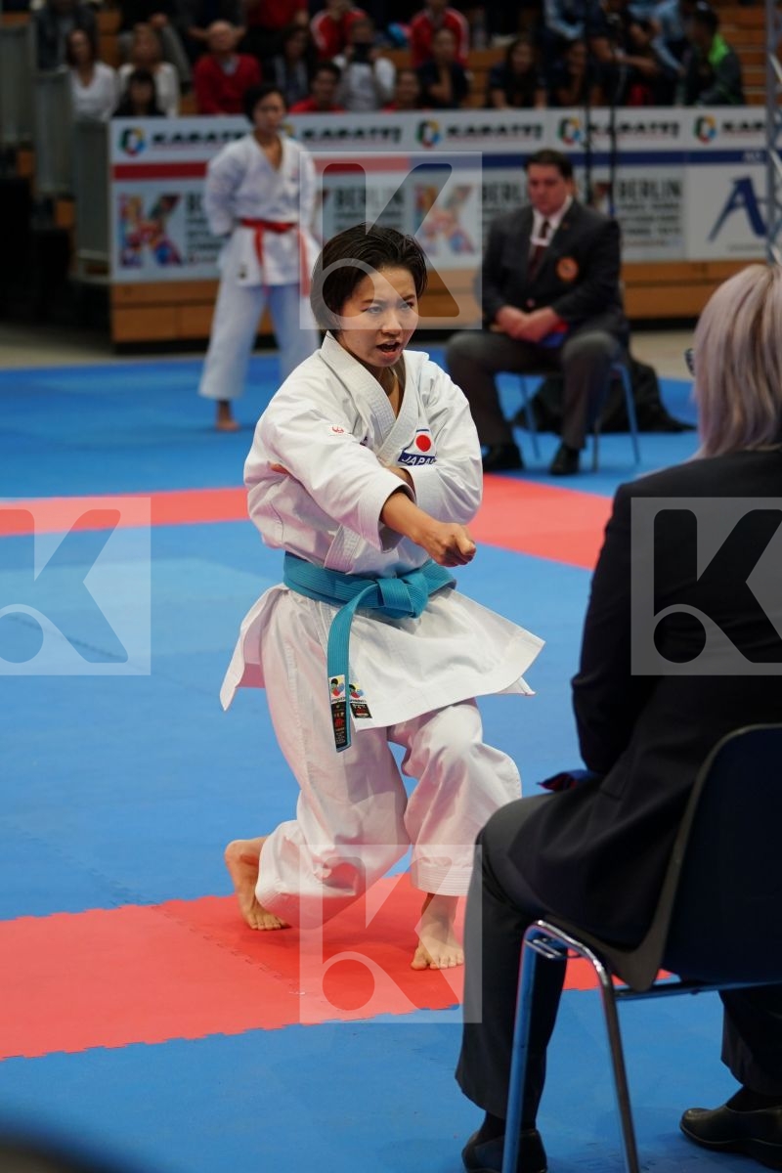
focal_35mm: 105
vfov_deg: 19.5
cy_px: 586
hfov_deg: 13.0
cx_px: 391
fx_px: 3421
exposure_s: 1/400
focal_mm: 70
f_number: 2.8
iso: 640
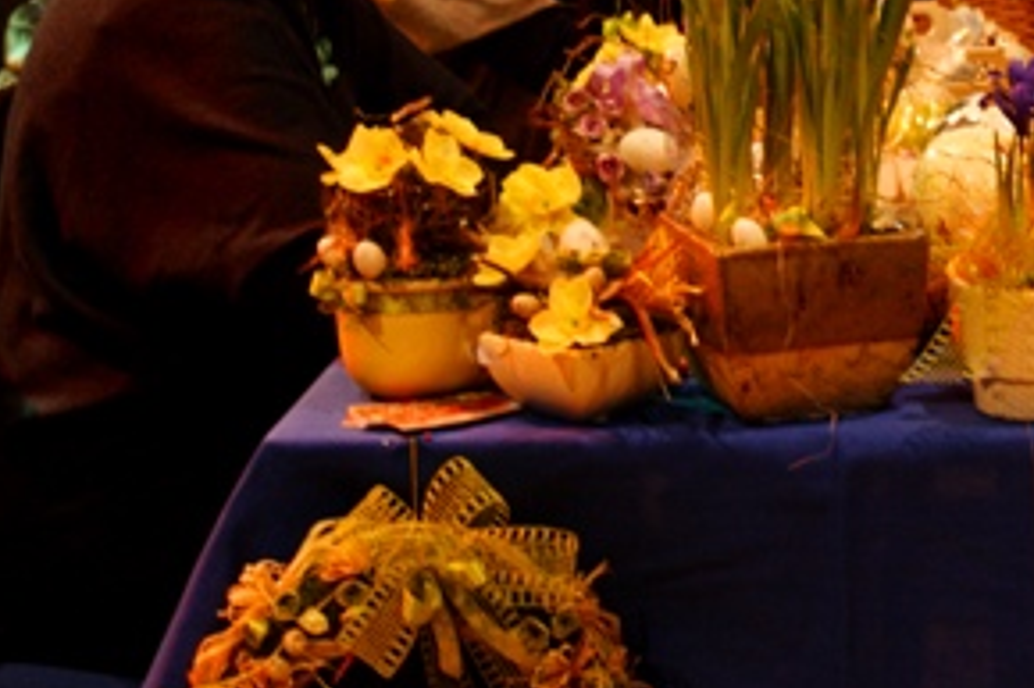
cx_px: 959
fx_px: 4280
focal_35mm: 149
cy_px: -18
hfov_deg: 13.6
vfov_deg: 9.1
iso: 400
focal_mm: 45
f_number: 5.6
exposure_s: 1/25
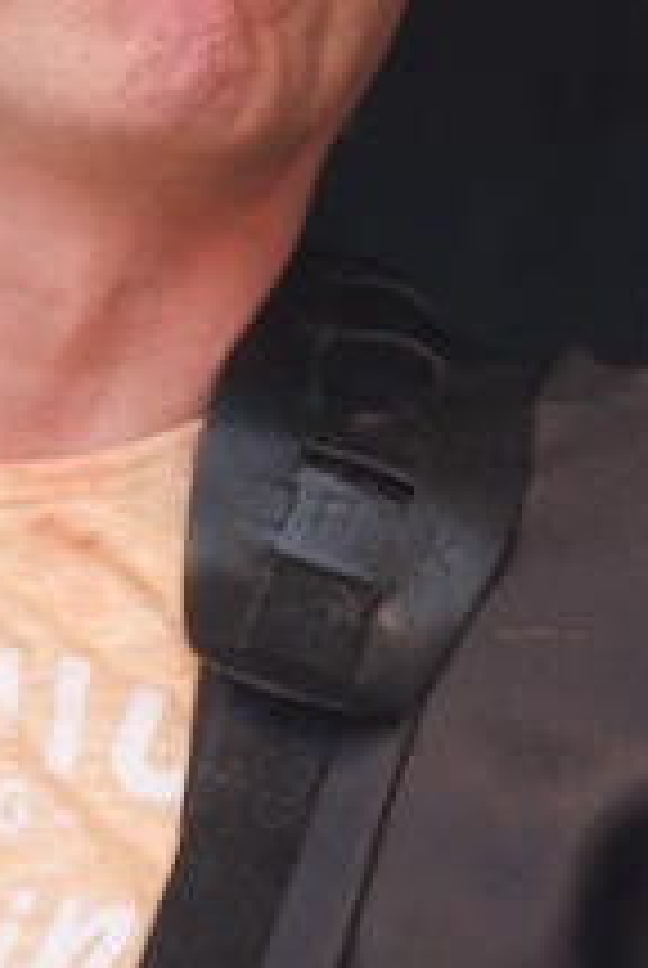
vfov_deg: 3.8
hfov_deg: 2.5
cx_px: -364
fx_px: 14559
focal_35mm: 541
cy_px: 1009
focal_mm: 33.51
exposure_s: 1/250
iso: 320
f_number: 3.5
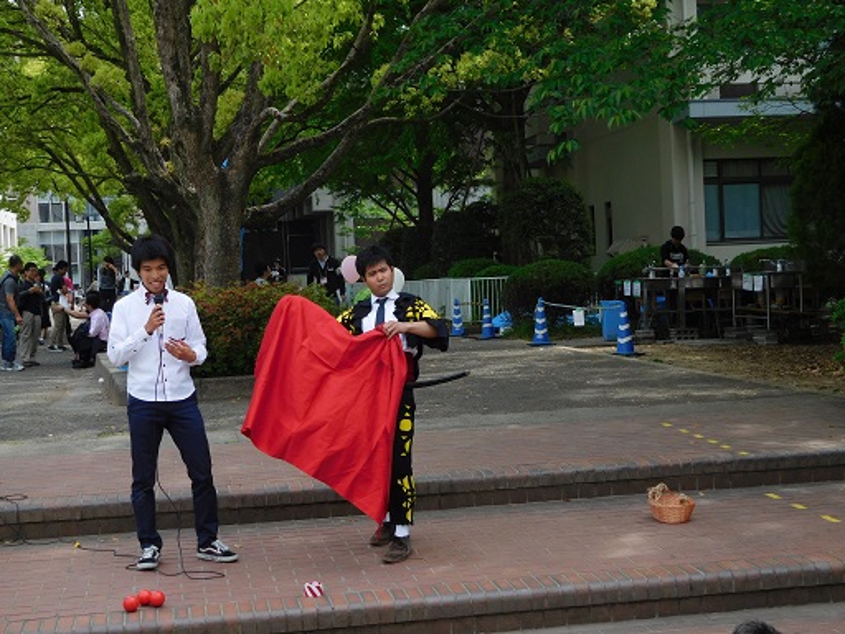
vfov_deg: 26.6
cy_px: 317
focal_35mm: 55
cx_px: 422
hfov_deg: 34.9
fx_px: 1343
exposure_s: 1/400
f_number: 4.2
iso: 125
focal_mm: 9.8
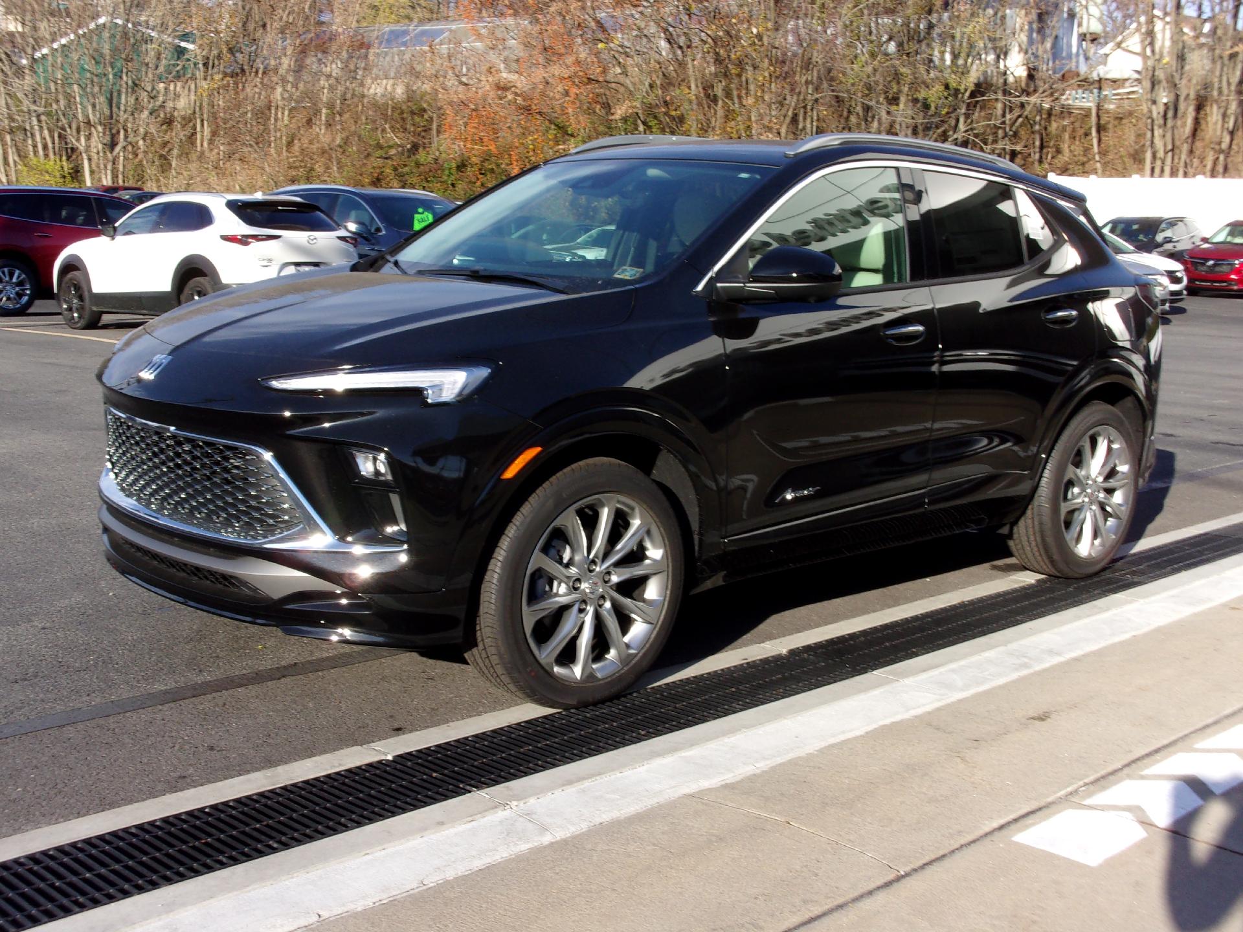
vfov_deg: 33.6
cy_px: 466
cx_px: 622
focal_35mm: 43
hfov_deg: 43.9
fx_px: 1544
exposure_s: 1/42
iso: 80
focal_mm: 7.8
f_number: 12.5
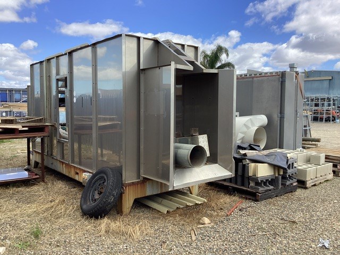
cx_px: 170
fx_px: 304
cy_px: 128
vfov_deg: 45.4
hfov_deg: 58.4
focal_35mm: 31
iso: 25
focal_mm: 3.3
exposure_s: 1/799
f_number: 2.4
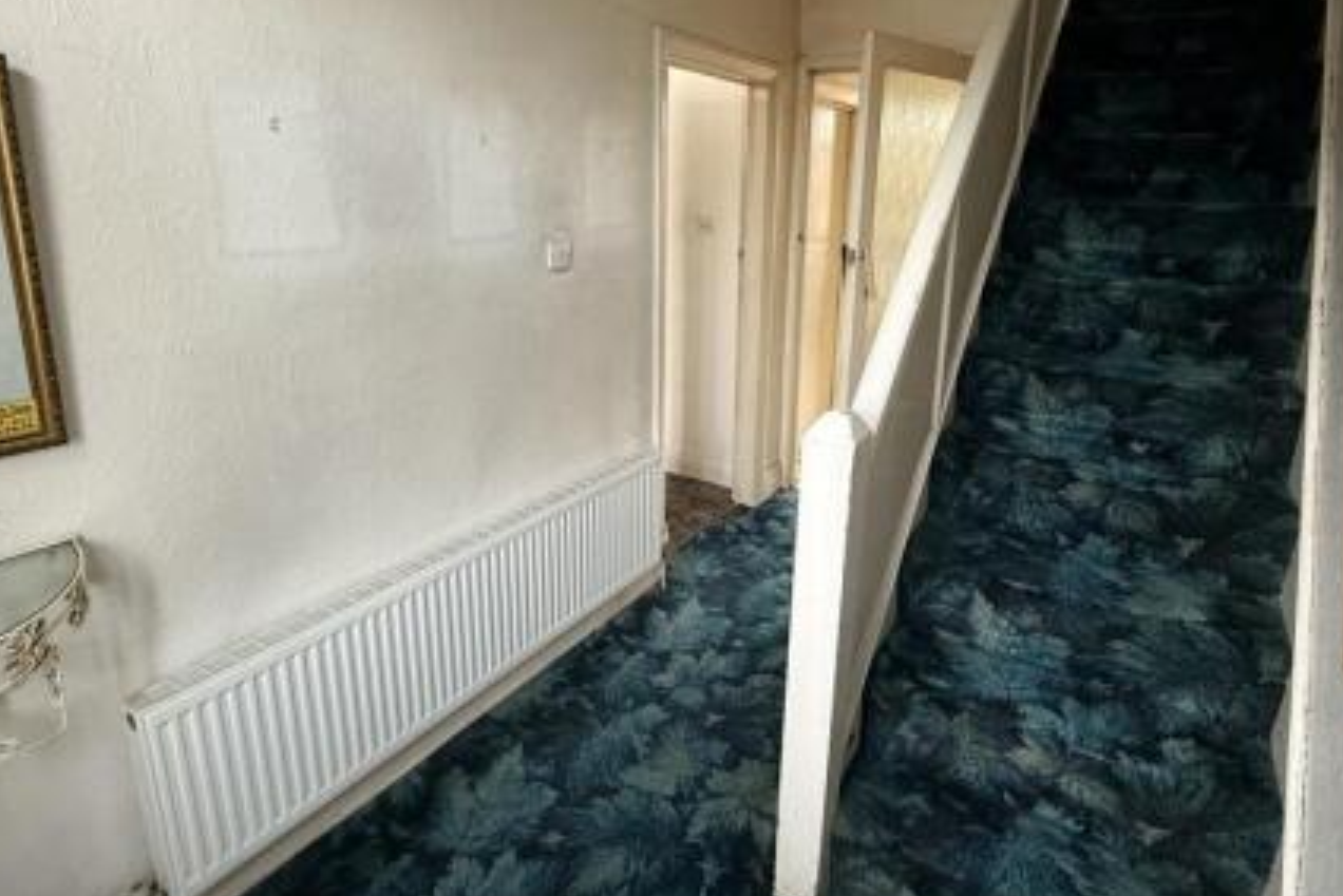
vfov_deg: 61.5
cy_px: 363
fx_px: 746
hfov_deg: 83.7
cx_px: 736
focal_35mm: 20
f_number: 2.2
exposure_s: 1/76
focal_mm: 2.22
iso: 320
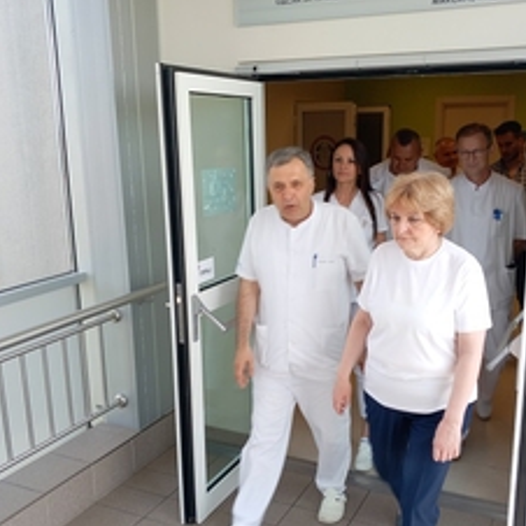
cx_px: 291
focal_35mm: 38
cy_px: 286
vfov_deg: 43.8
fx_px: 653
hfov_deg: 43.8
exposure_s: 1/50
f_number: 1.8
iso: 40
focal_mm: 4
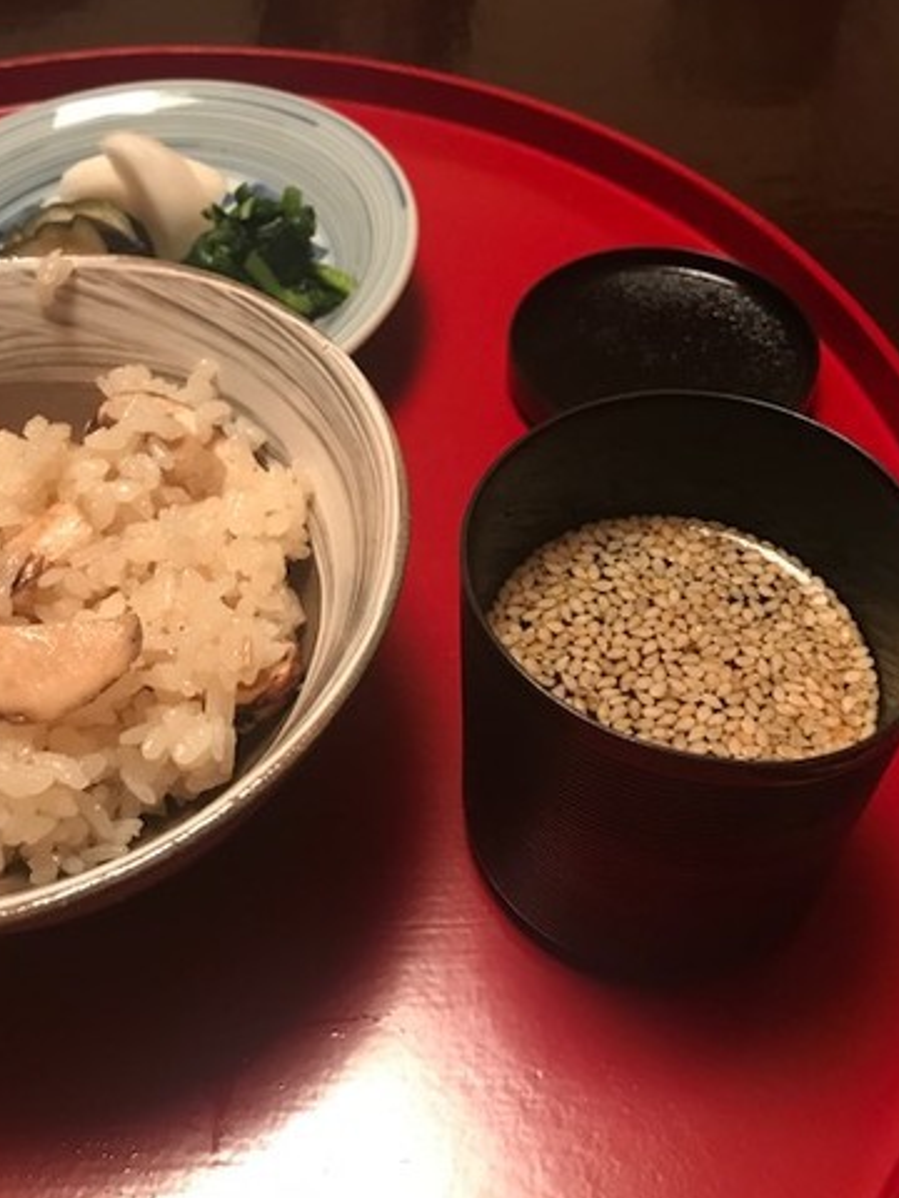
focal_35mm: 35
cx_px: 362
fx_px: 1212
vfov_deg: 52.3
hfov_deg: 40.5
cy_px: 489
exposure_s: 1/10
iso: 100
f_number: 1.8
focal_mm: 3.99
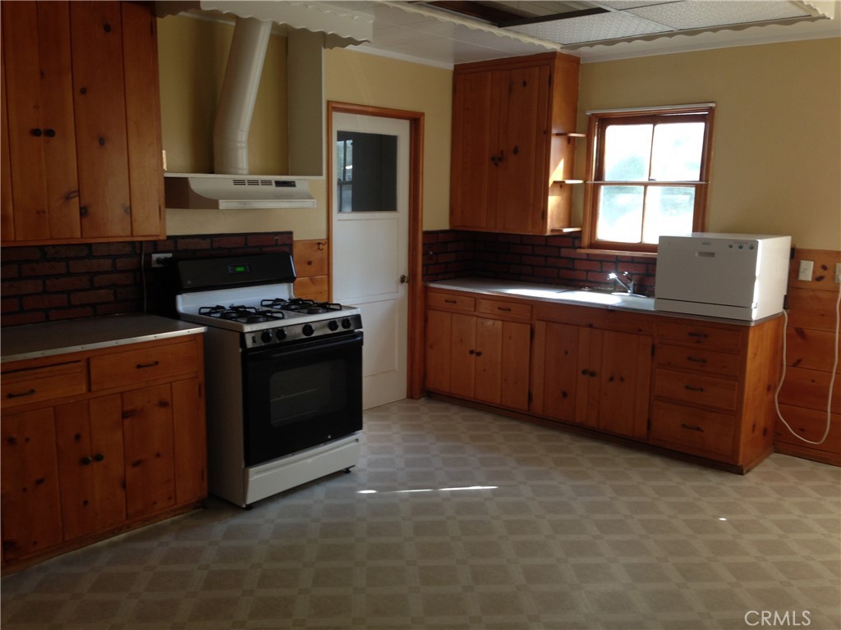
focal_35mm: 33
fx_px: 802
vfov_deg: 42.9
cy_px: 315
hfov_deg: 55.4
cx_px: 420
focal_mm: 4.12
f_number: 2.4
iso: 50
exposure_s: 1/20
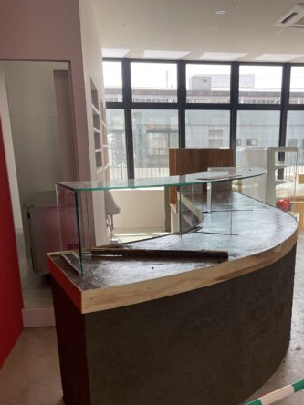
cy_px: 271
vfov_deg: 50.4
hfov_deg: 39.3
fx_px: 422
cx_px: 195
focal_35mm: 36
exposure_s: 1/404
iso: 32
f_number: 1.6
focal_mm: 5.1
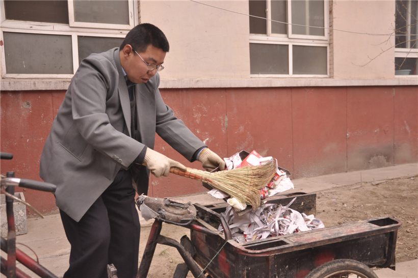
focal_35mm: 36
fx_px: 417
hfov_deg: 53.2
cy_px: 139
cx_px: 209
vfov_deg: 36.8
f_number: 5
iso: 800
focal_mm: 24
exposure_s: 1/800
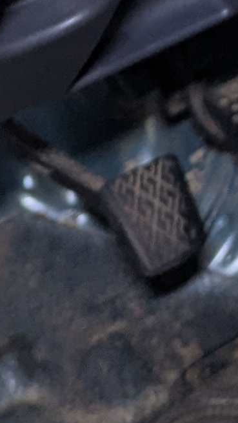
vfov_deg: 11.1
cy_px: -587
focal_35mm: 163
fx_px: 1827
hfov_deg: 7.1
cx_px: 531
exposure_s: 1/25
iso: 240
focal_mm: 6.81
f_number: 1.85
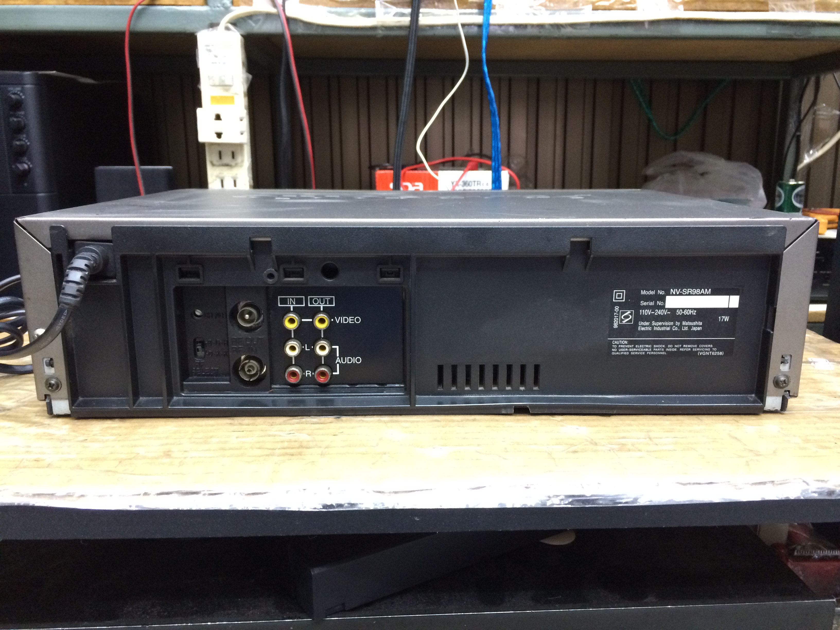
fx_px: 704
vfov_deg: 48.2
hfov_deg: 61.7
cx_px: 420
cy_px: 315
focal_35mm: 29
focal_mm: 4.15
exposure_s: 1/25
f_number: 2.2
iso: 320
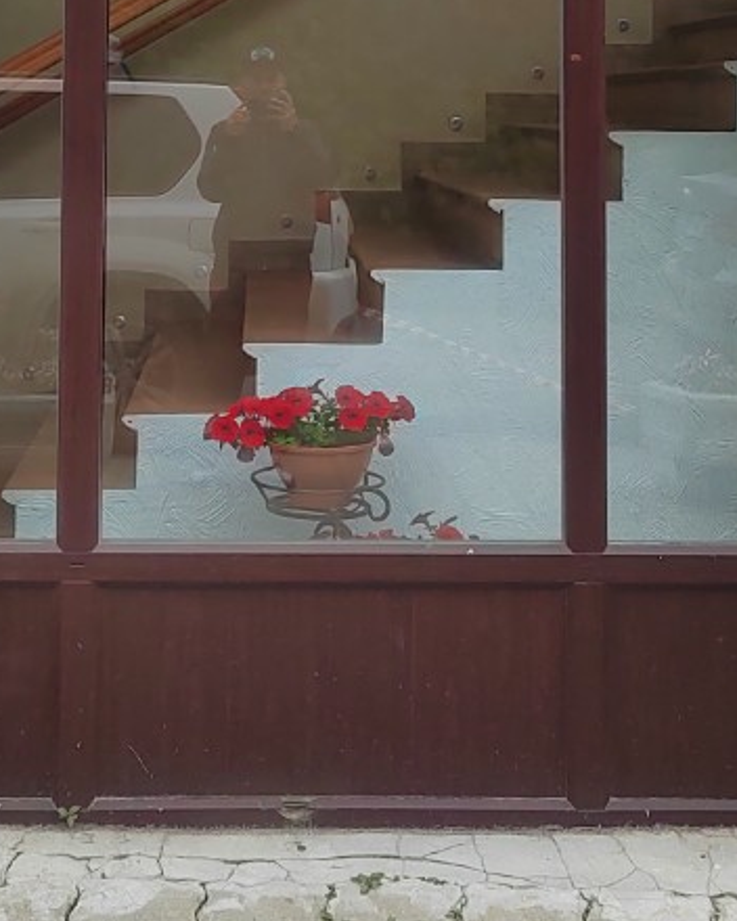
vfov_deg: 26.6
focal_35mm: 68
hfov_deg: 22.5
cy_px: 27
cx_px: 309
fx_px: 1854
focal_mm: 5.52
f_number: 1.9
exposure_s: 1/1250
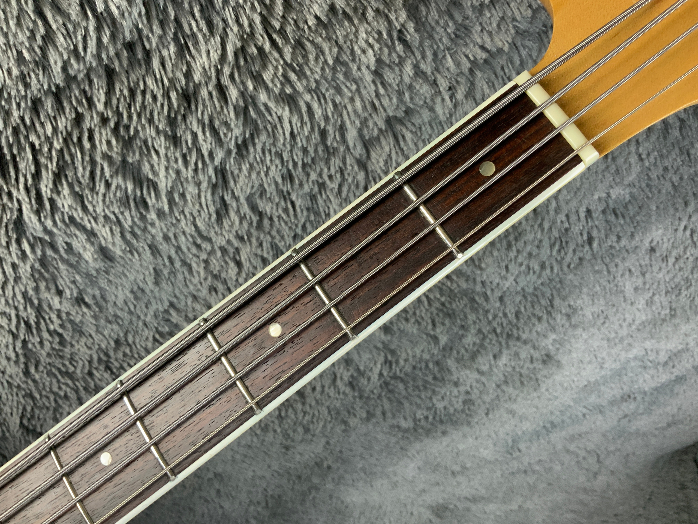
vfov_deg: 48.2
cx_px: 349
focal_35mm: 29
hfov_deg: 61.7
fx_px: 585
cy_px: 262
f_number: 1.8
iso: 80
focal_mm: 3
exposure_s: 1/50
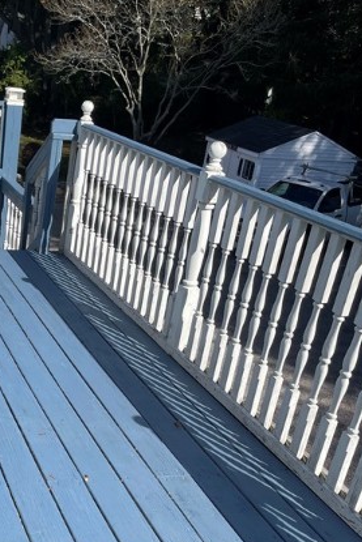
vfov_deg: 38.2
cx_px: -8
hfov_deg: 25.5
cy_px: 428
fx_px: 753
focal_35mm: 50
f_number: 1.6
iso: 32
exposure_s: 1/4717
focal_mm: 5.1
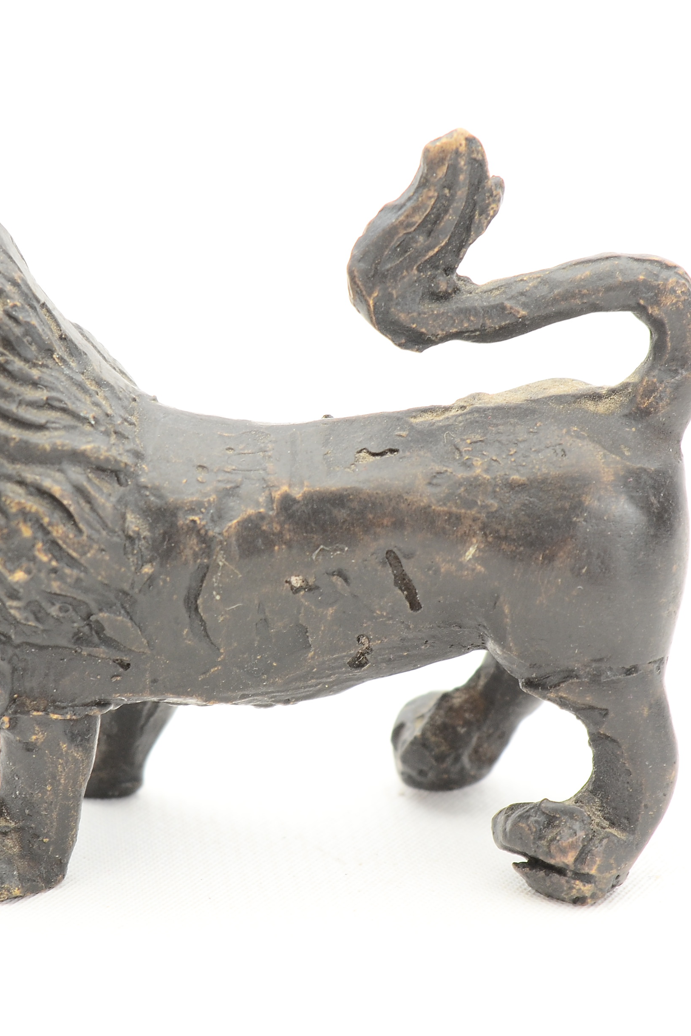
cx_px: 219
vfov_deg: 16.4
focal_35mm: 125
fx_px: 3592
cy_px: 519
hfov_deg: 11.0
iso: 320
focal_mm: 55
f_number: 9
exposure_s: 1/60
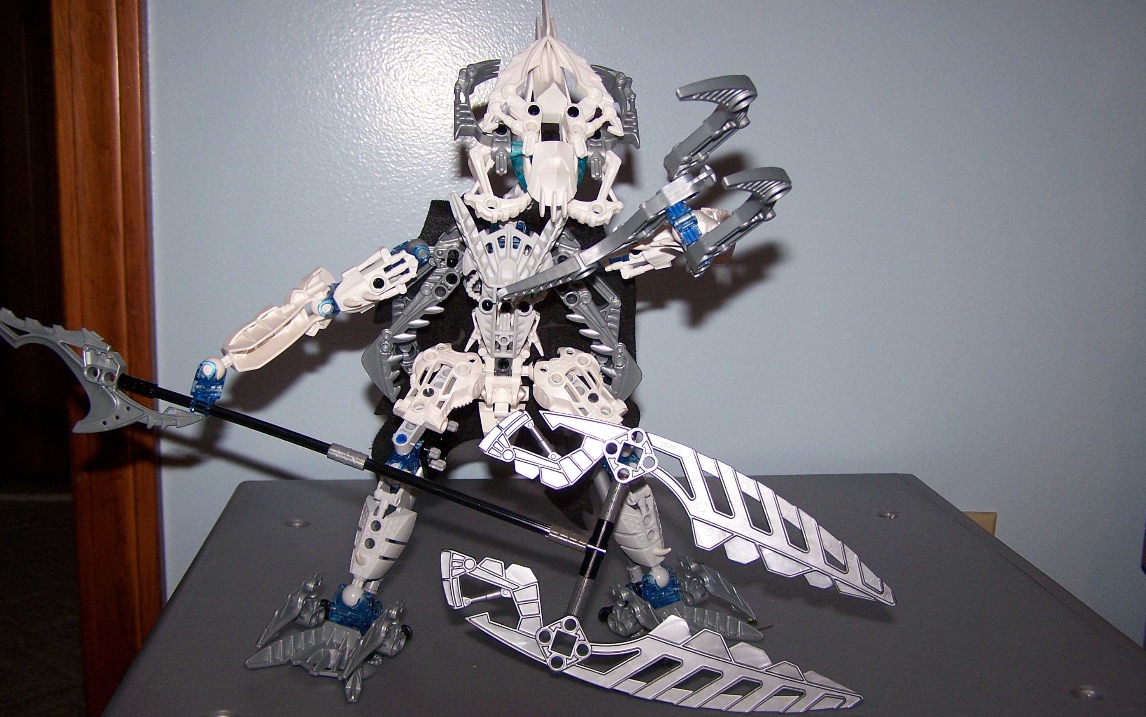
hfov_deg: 48.2
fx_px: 1281
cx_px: 568
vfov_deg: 31.2
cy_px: 340
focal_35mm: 41
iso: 80
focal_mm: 6.3
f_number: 2.8
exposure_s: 1/60
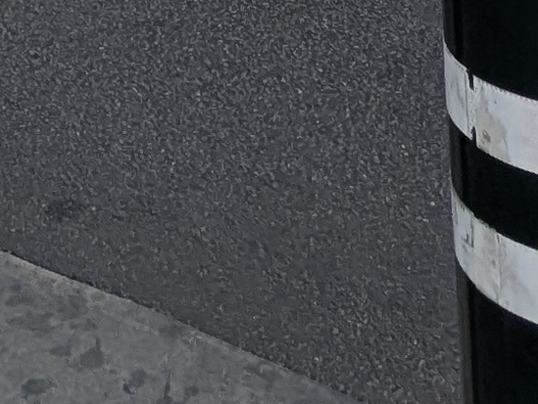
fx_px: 1852
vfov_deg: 8.6
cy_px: -1052
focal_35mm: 119
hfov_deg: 16.5
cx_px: 139
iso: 73
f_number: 2.2
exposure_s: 1/1821
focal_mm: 2.35
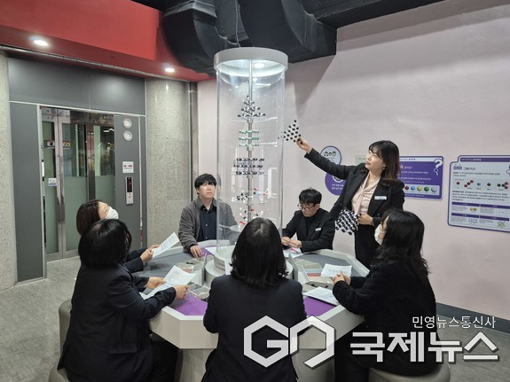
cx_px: 247
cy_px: 184
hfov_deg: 71.6
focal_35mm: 24
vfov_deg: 56.8
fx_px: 354
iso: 640
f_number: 1.8
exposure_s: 1/120
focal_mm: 5.4
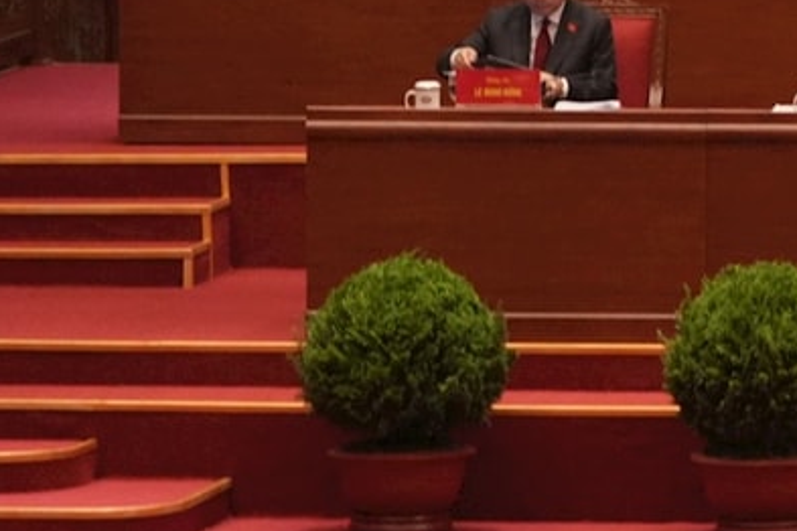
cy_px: -642
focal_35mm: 488
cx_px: 1616
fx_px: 10803
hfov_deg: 4.2
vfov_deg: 2.8
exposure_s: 1/160
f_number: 4.5
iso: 3200
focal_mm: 100
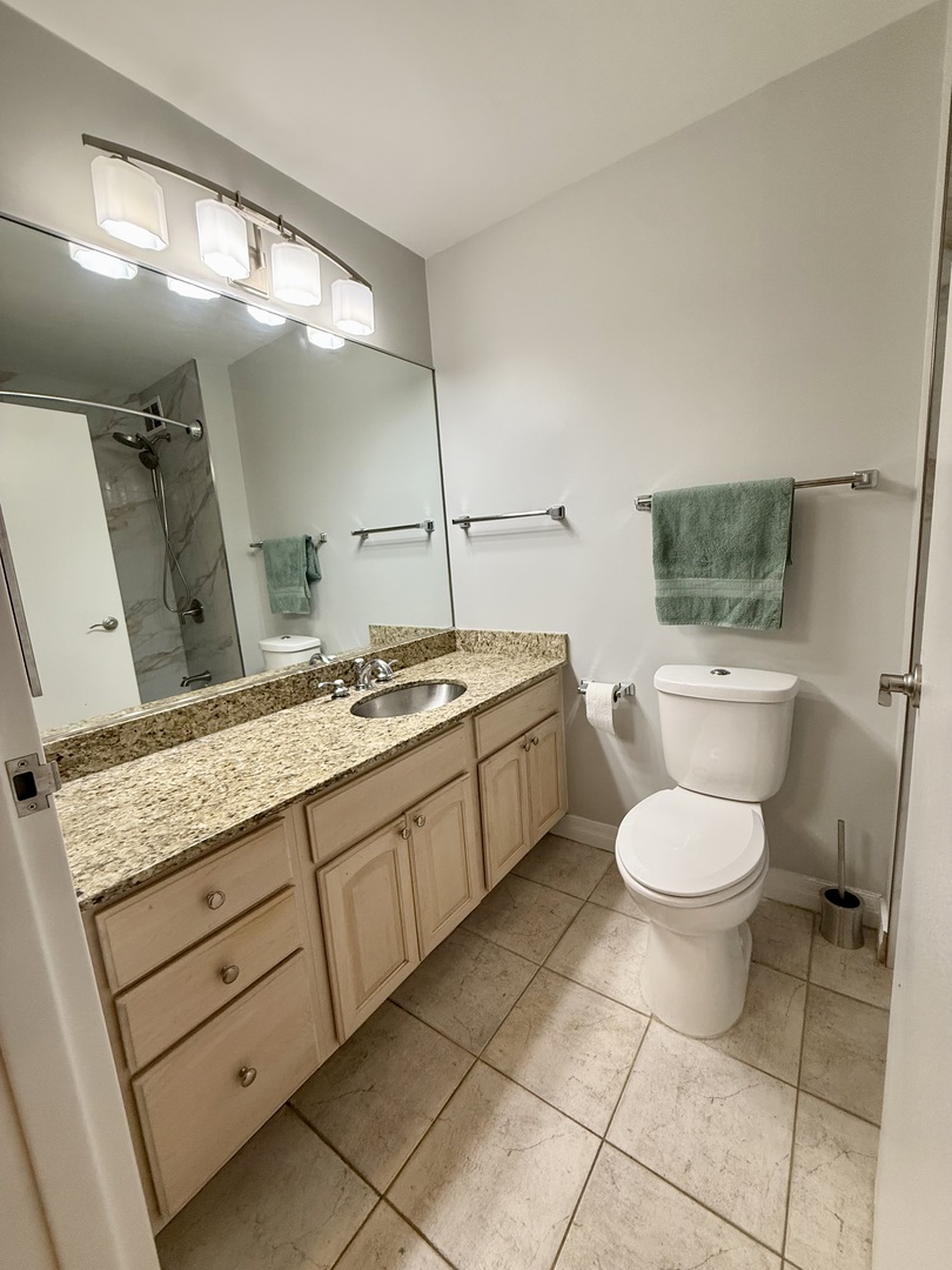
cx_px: 476
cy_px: 635
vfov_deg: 102.1
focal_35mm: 14
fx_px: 513
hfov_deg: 85.7
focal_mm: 2.22
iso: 200
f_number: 2.2
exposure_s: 1/120
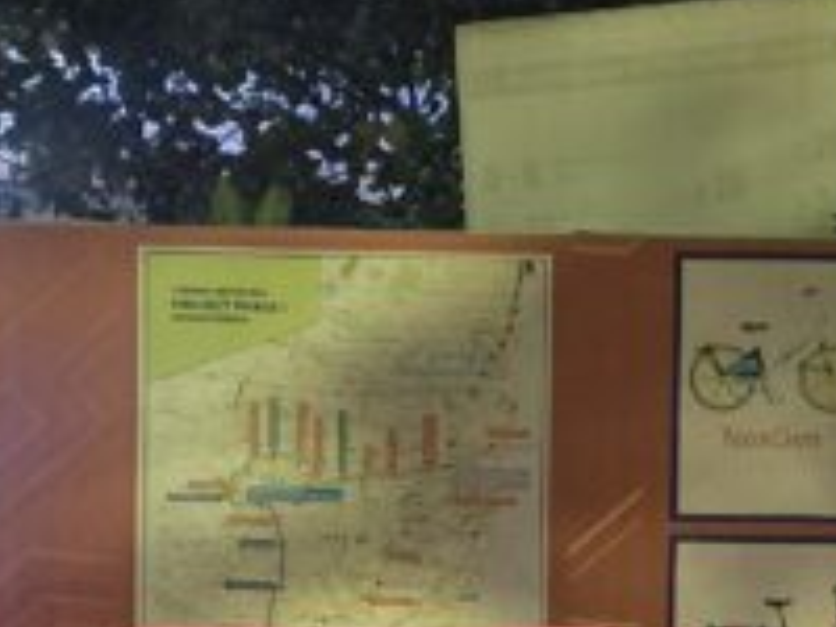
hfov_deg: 16.5
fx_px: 2850
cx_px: 690
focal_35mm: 118
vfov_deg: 11.8
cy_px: 1045
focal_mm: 6.3
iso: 1600
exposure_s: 1/33.3
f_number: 1.7
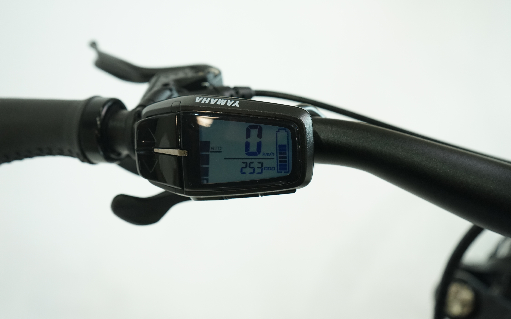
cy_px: 150
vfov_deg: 32.8
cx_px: 257
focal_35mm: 39
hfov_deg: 50.4
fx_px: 543
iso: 1600
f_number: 5.6
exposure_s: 1/200
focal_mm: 38
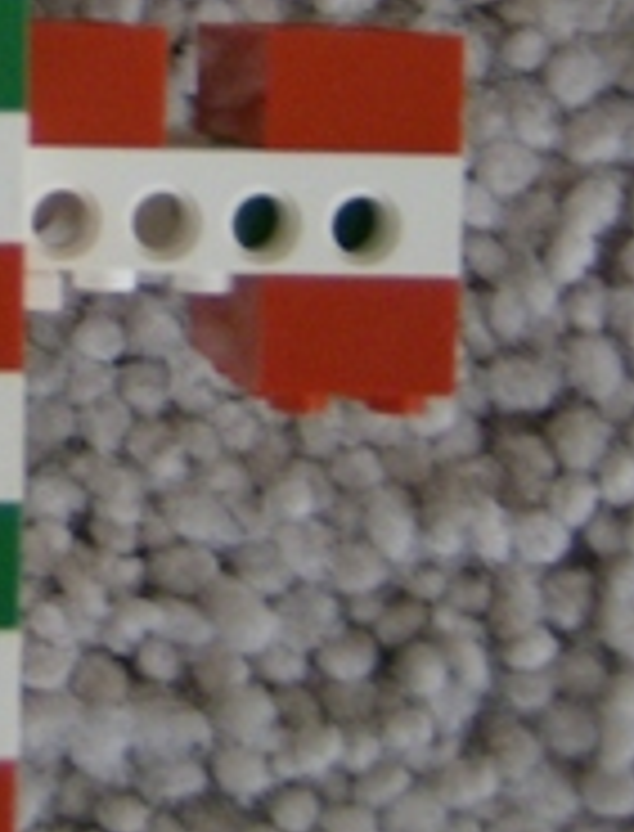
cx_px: -382
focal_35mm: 136
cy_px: -76
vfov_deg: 14.1
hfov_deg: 10.5
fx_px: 3287
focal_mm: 6
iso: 117
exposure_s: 1/64
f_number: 2.8
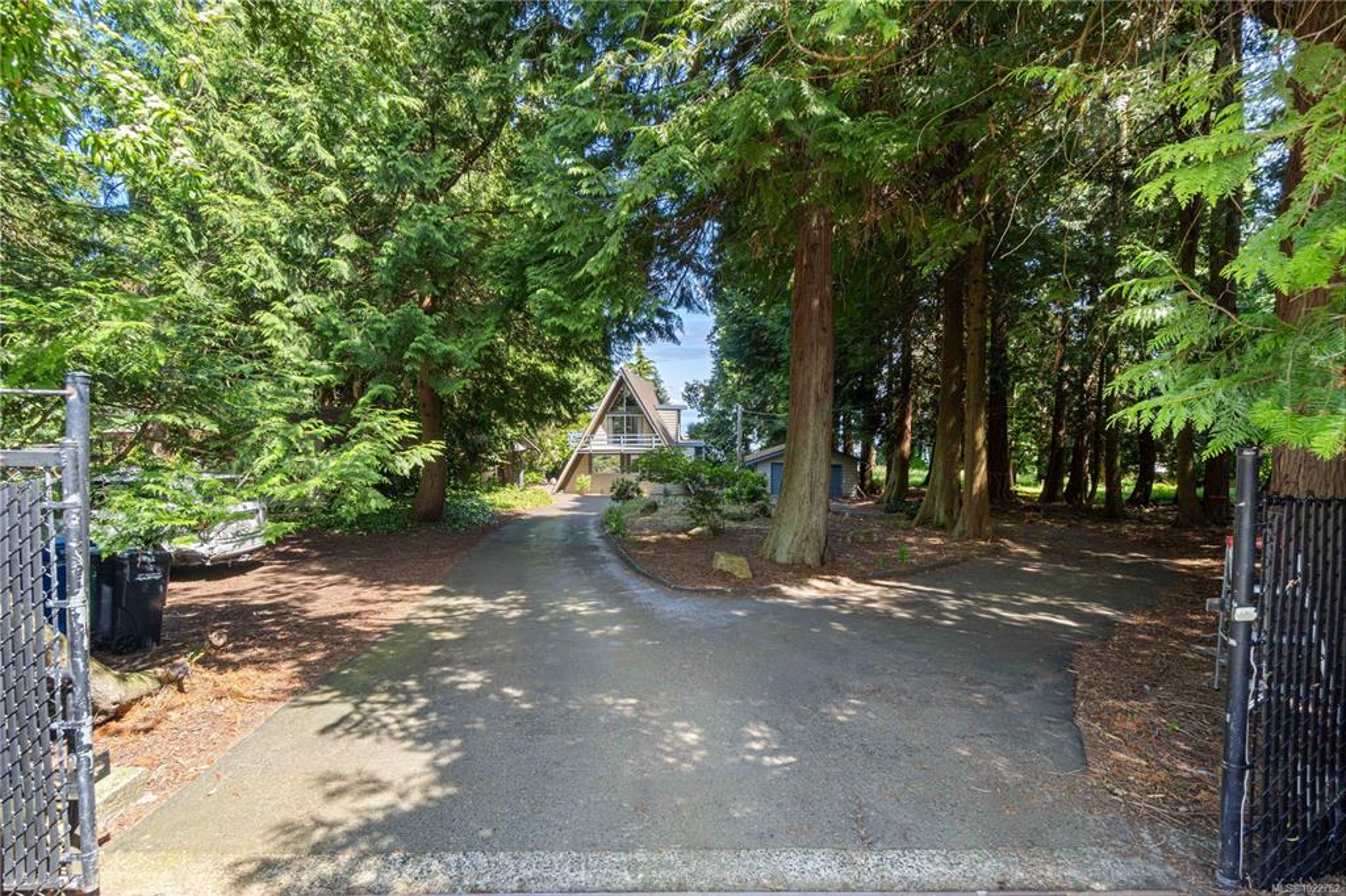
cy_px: 448
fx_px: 561
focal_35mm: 15
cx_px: 673
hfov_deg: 100.4
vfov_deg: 77.3
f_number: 8
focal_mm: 10
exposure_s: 1/60
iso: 100
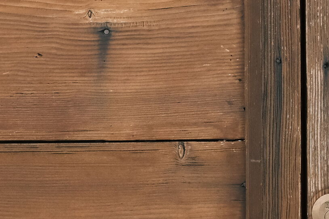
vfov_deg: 13.1
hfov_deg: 19.7
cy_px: 219
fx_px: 941
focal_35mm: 103
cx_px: 252
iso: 4000
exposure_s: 1/1000
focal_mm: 23
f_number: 8
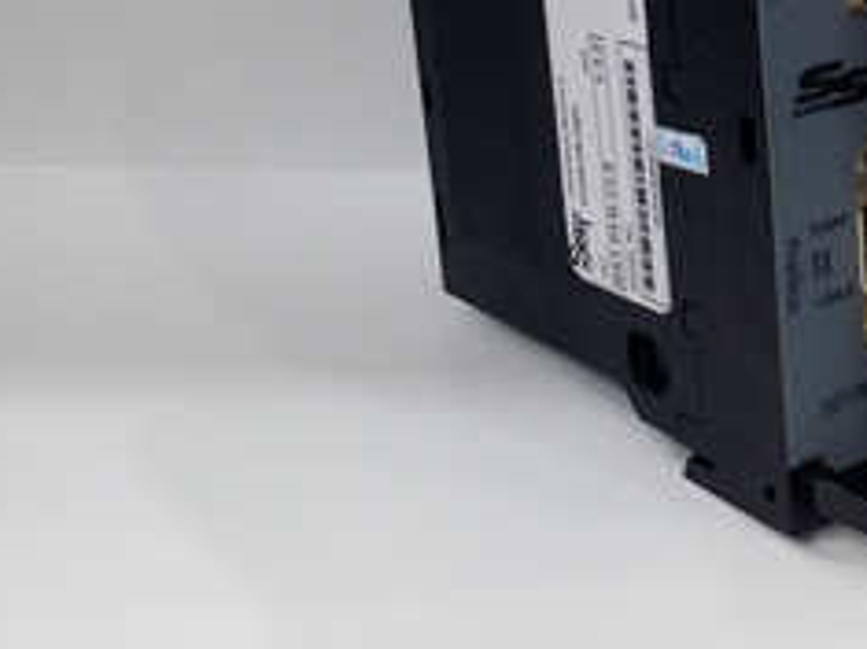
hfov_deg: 26.6
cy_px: 4
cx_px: 878
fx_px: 1727
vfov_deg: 20.6
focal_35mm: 69
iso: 269
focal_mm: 3.79
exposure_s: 1/33
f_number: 2
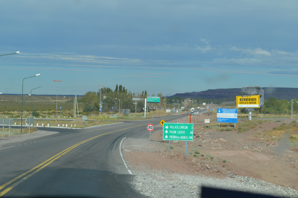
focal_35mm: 82
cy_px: 99
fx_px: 682
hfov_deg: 24.6
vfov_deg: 16.5
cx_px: 149
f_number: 8
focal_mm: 55
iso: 100
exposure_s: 1/250
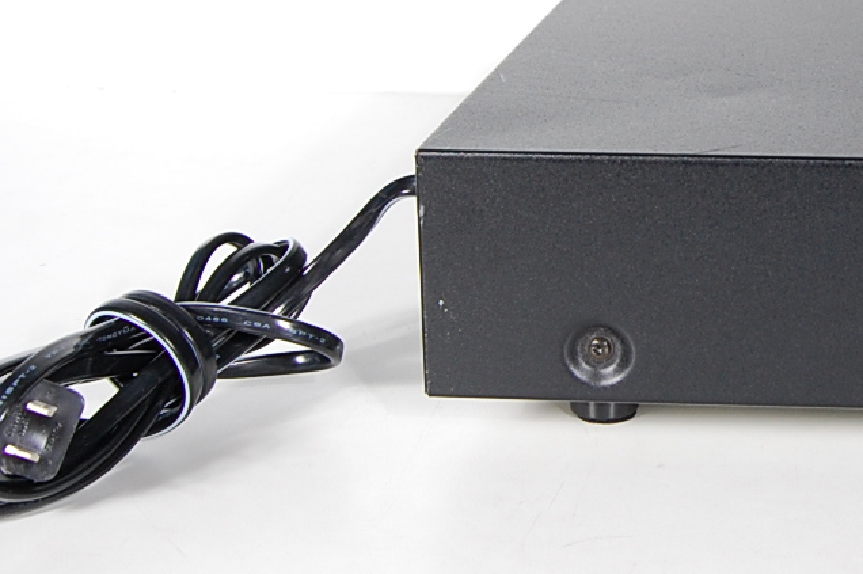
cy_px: 155
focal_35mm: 78
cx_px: 797
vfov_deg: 17.4
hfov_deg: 25.1
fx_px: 1868
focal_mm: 22
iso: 400
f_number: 8
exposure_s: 1/400
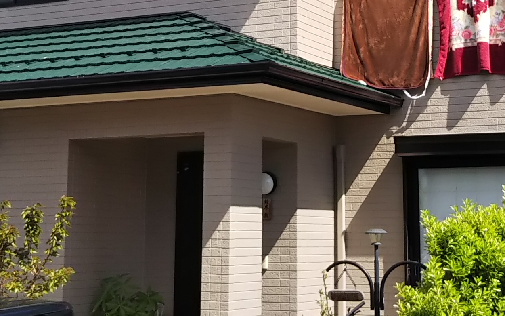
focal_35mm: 83
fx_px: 1142
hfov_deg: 24.9
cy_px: 26
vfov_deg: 15.5
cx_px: 290
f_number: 2.2
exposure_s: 1/715
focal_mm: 4
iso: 20
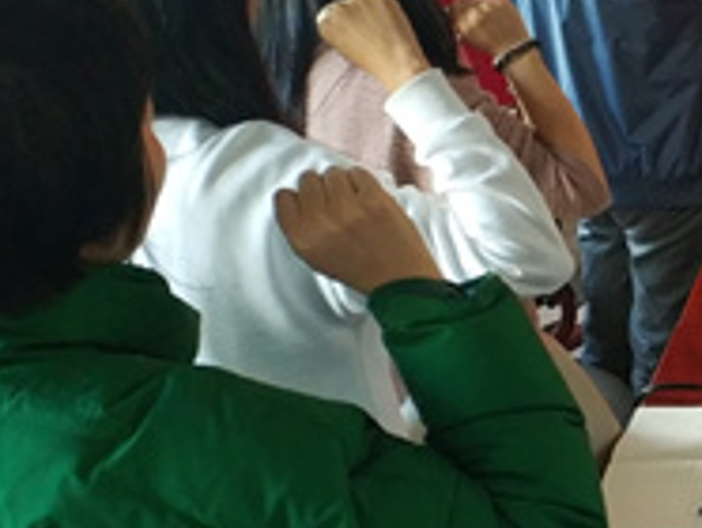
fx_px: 2092
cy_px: 343
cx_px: 1113
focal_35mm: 103
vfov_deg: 14.4
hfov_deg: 16.9
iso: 394
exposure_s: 1/25
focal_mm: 4.5
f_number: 2
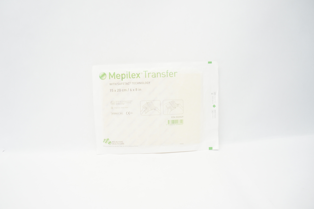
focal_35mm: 27
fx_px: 235
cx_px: 157
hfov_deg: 67.4
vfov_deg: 47.8
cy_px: 104
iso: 400
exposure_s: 1/40
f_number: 5.6
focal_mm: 18
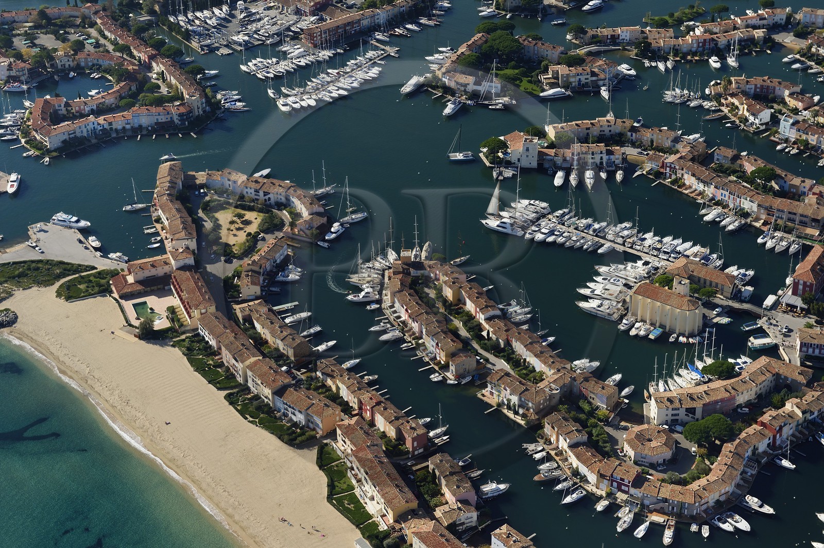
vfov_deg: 20.6
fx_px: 1509
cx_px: 412
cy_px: 274
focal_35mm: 66
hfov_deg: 30.5
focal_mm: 66
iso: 400
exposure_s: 1/1600
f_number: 8
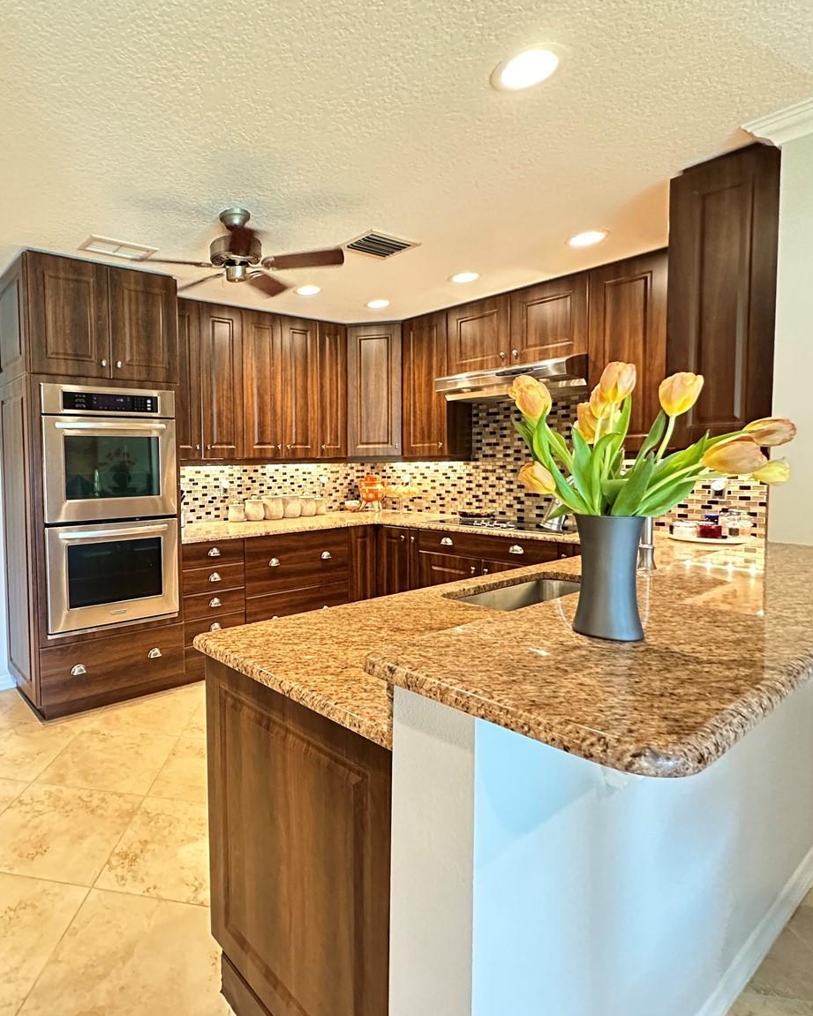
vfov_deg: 83.3
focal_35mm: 19
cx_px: 218
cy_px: 493
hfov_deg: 67.0
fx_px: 571
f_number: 2.2
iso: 1000
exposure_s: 1/60
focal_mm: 2.22
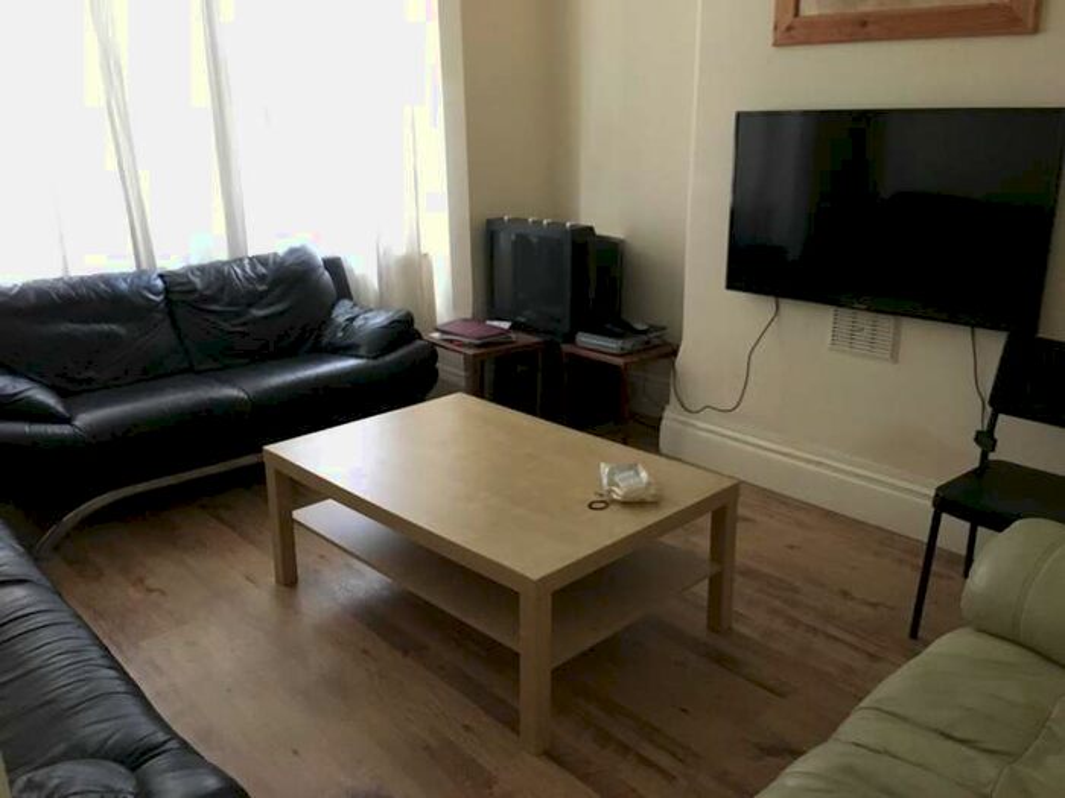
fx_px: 892
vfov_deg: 48.2
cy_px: 399
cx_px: 532
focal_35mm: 29
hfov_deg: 61.7
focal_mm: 4.15
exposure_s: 1/17
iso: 320
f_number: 2.2
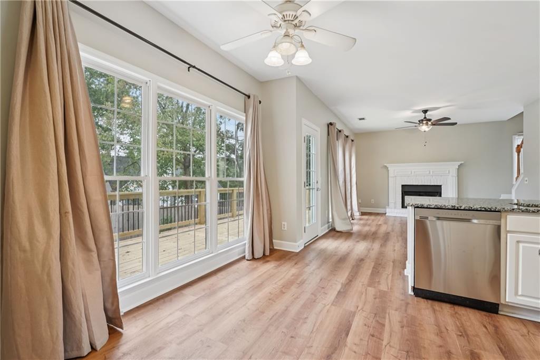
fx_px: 240
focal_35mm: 16
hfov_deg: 96.8
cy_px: 180
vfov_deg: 73.7
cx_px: 270
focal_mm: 16
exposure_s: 1/40
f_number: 8
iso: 800
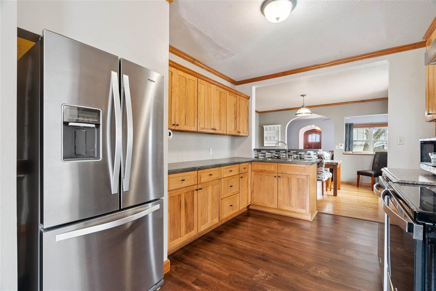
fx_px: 194
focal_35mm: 16
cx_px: 218
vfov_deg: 73.7
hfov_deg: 96.7
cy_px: 146
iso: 400
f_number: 10
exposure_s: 1/1.67
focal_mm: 16
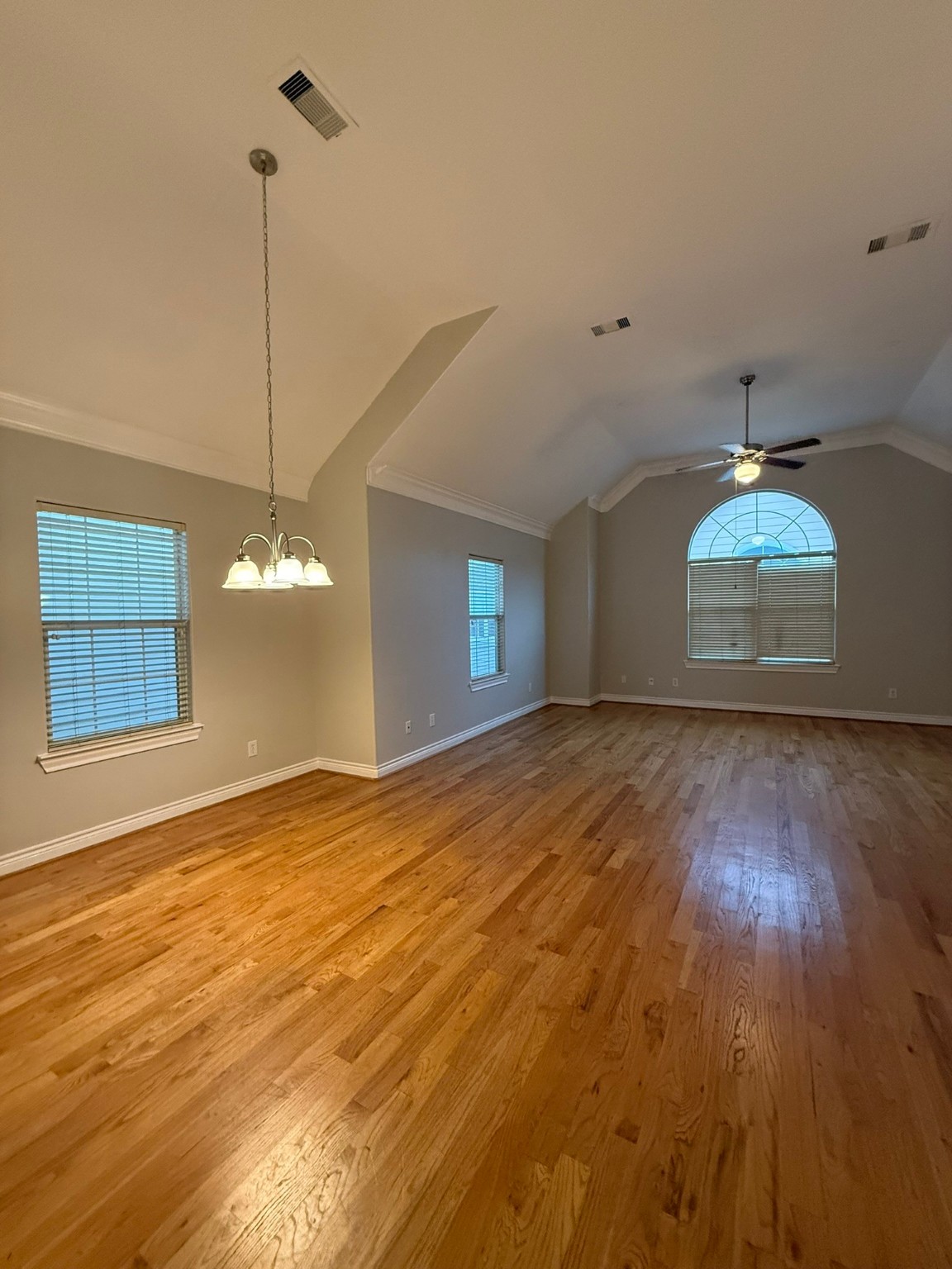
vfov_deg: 102.1
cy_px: 634
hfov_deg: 85.7
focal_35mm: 14
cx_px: 476
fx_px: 513
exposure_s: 1/120
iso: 640
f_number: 2.2
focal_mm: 2.22
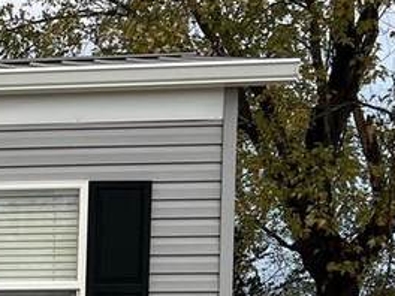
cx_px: -498
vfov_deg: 11.2
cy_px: 463
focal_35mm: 126
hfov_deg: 12.7
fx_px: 1438
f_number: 1.5
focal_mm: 5.7
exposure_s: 1/121
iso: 50
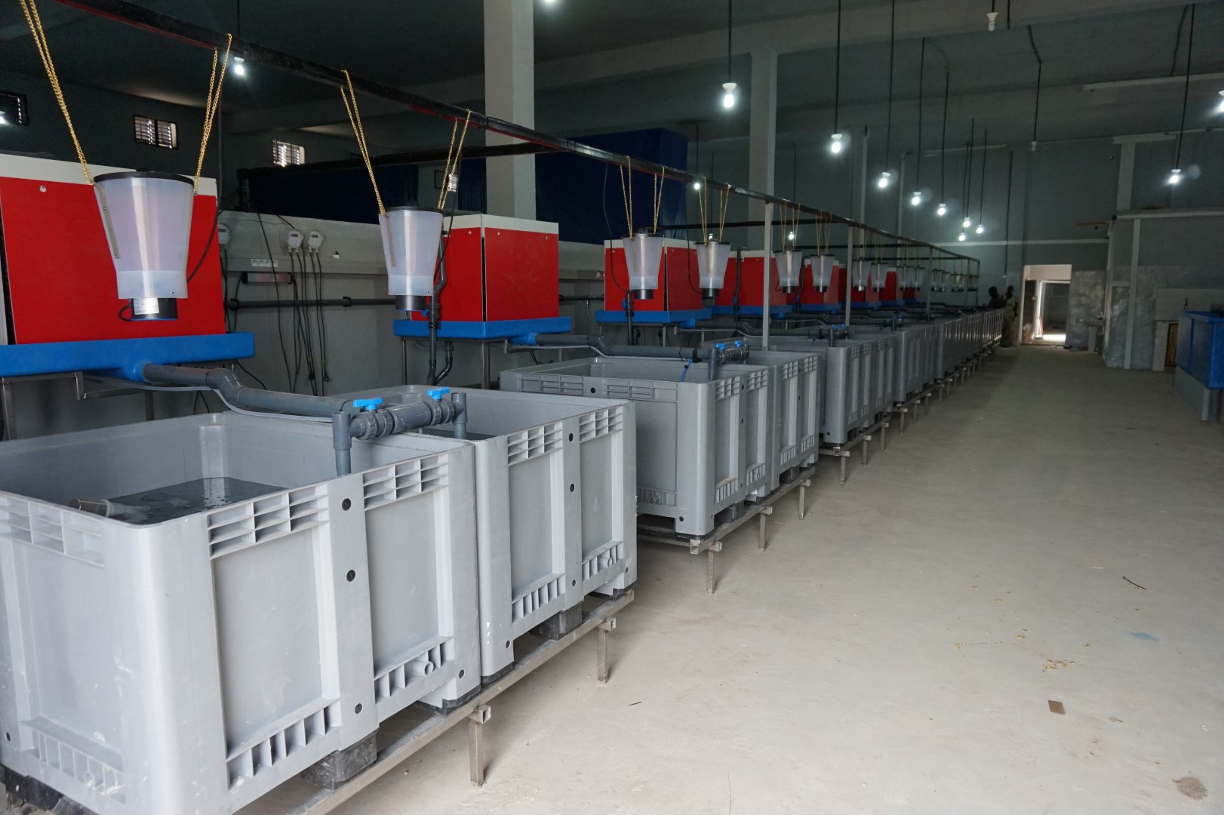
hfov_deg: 73.8
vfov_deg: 53.1
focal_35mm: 24
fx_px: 816
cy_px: 408
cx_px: 612
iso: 800
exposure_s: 1/160
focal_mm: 16
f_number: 4
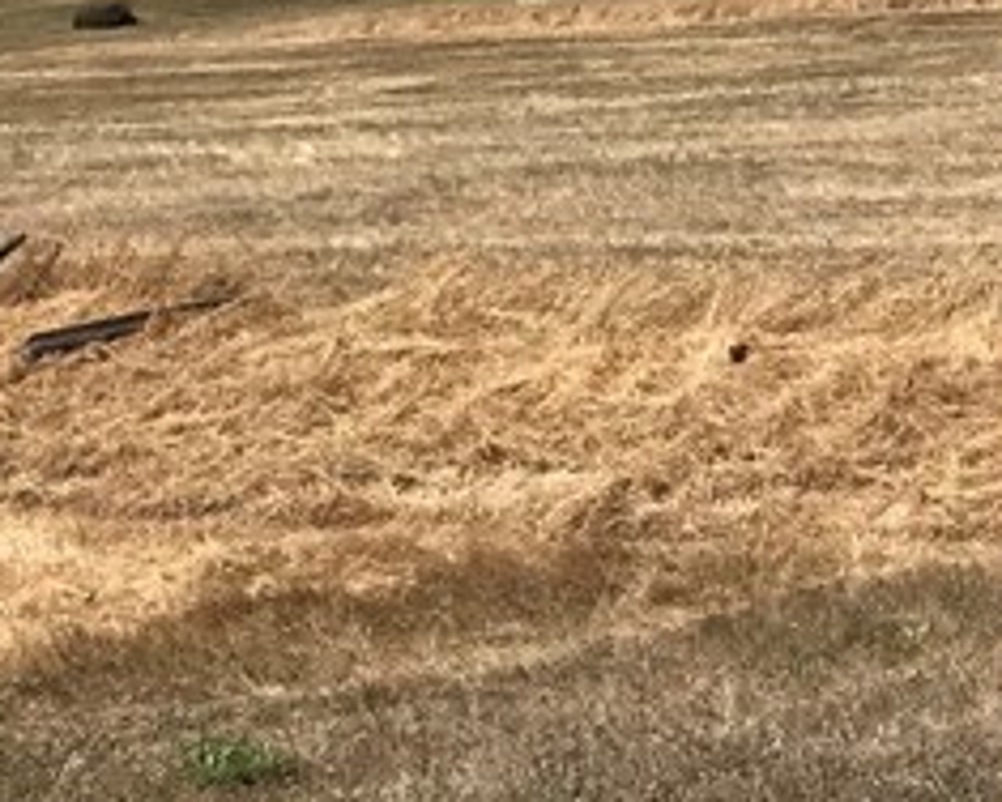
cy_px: -64
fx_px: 3529
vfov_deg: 12.7
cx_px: 1676
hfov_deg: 14.6
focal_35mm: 119
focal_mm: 3.99
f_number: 1.8
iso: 20
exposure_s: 1/2907
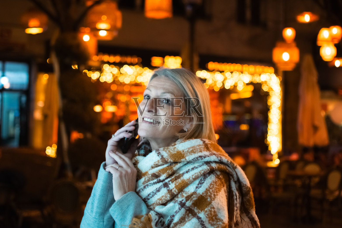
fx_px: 508
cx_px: 168
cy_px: 112
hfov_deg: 37.2
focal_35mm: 54
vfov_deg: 25.3
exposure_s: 1/160
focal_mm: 35
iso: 1600
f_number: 1.8
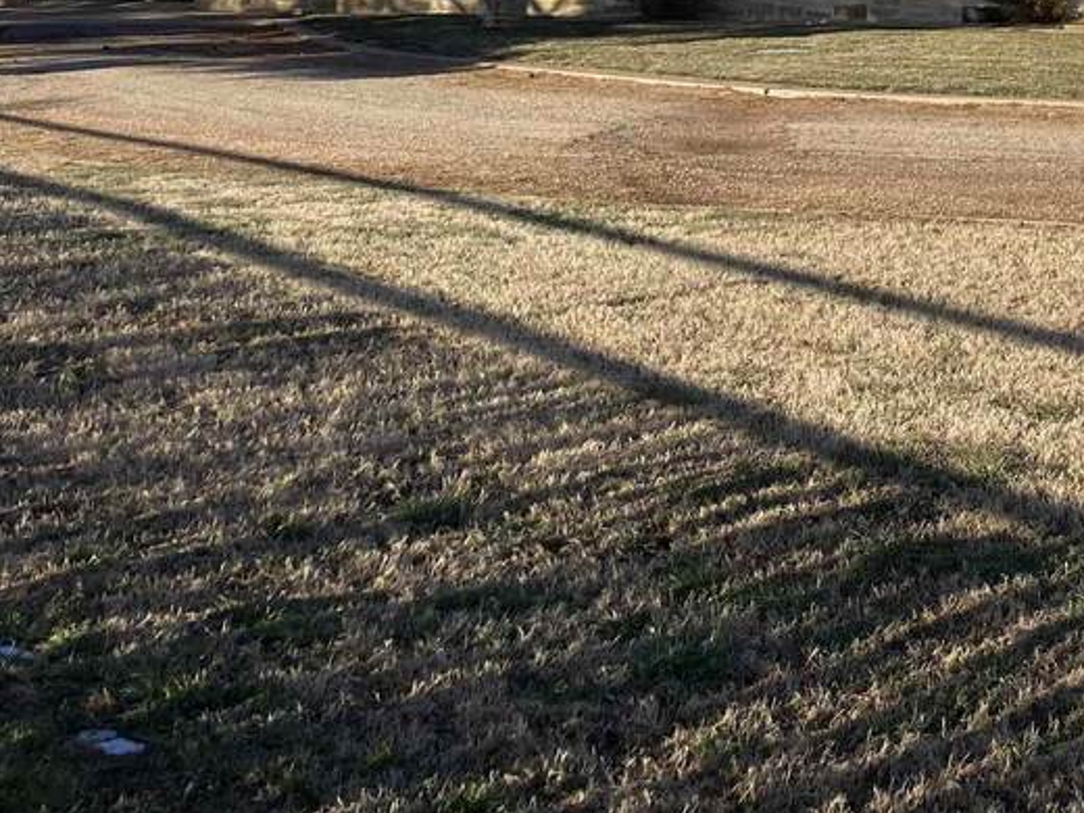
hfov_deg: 28.1
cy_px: -146
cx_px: 1134
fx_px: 2004
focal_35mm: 64
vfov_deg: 21.4
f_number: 1.8
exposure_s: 1/2268
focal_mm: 4.25
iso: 32
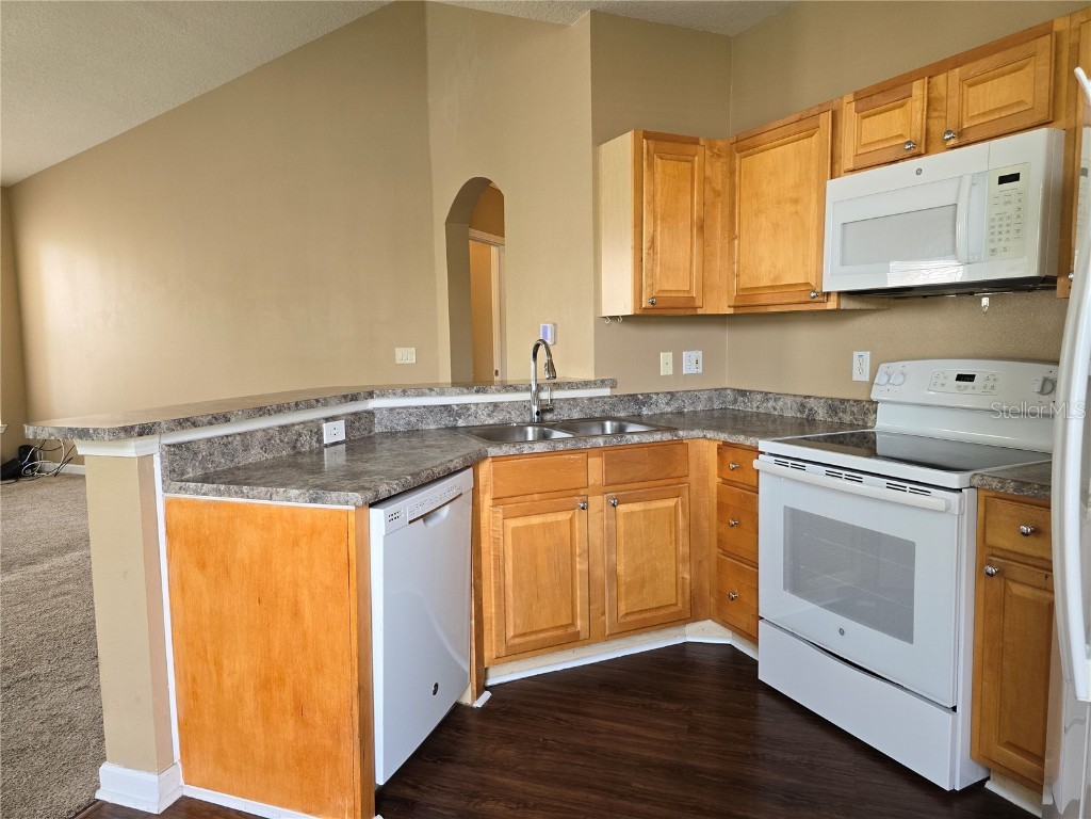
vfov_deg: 58.9
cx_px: 546
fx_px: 725
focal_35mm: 23
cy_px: 410
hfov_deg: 73.9
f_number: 1.7
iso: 200
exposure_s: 1/120
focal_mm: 6.3
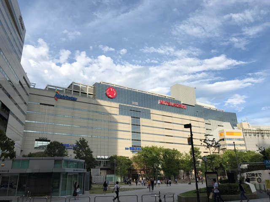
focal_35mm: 28
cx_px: 135
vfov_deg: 49.7
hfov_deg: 63.4
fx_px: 218
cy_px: 101
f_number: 1.8
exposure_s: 1/2227
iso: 20
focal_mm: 3.99
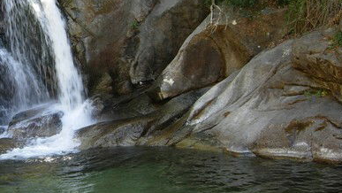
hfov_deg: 29.1
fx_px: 644
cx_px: 68
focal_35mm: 71
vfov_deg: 17.0
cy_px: 108
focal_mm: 7.5
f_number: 3
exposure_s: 1/46.5
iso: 50
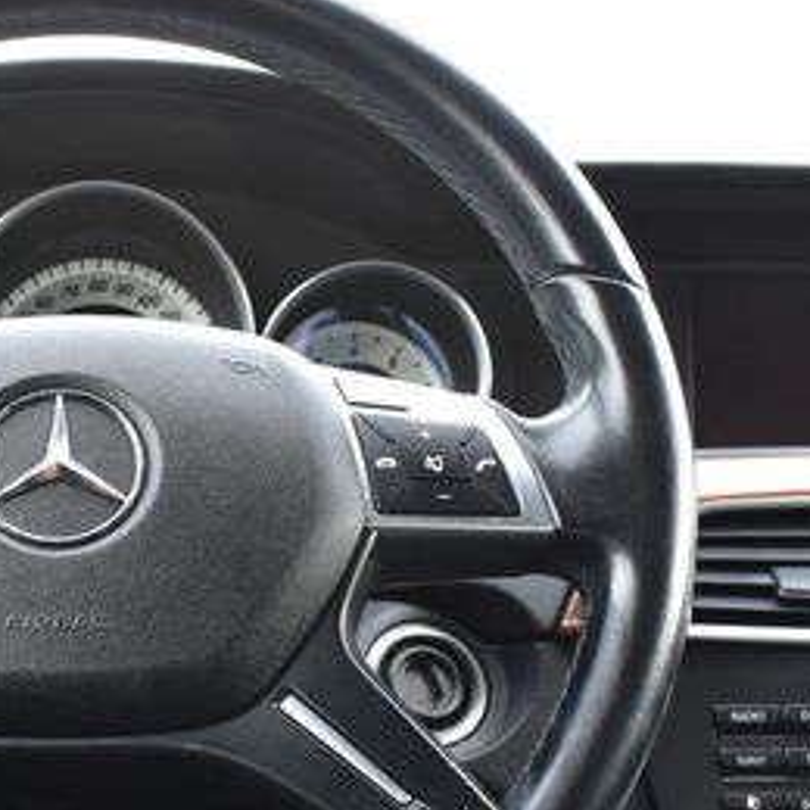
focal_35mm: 69
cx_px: 81
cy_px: 579
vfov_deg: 24.8
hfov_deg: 24.3
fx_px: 1827
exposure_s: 1/25
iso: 400
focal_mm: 22
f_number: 7.1
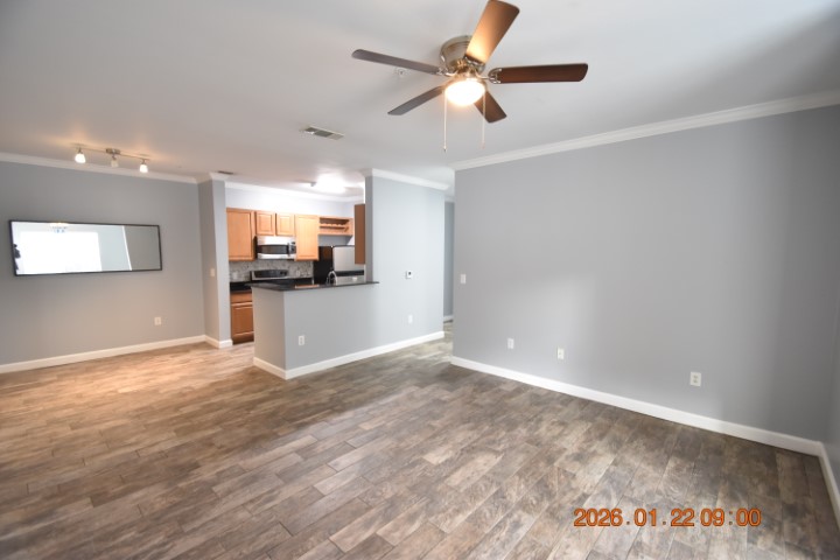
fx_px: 350
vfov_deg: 77.3
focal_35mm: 15
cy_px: 280
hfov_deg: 100.4
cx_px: 420
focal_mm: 10
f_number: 3.5
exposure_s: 1/20
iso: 800
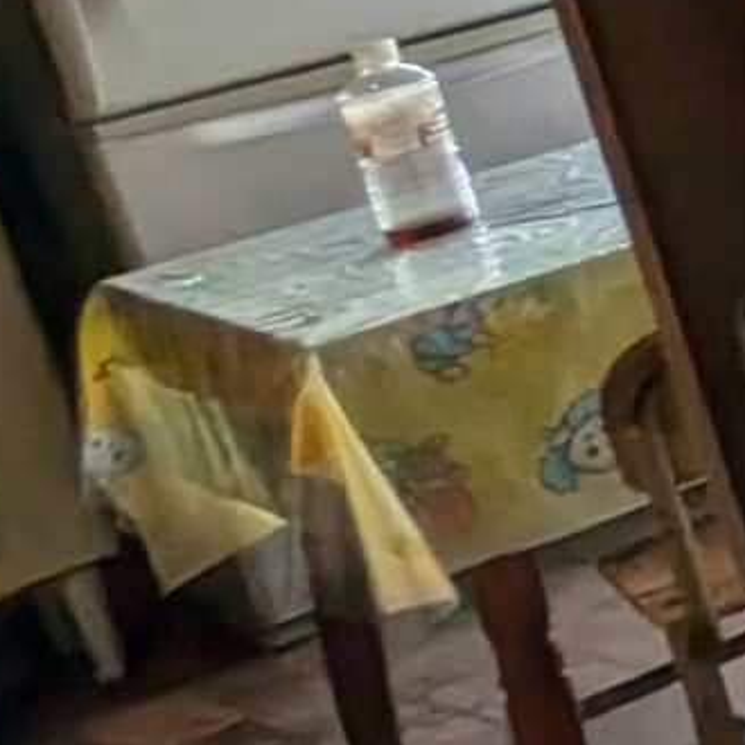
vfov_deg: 16.7
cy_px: -314
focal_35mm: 96
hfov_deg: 8.6
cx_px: 2856
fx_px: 2338
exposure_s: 1/40
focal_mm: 1.83
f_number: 2.2
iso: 77
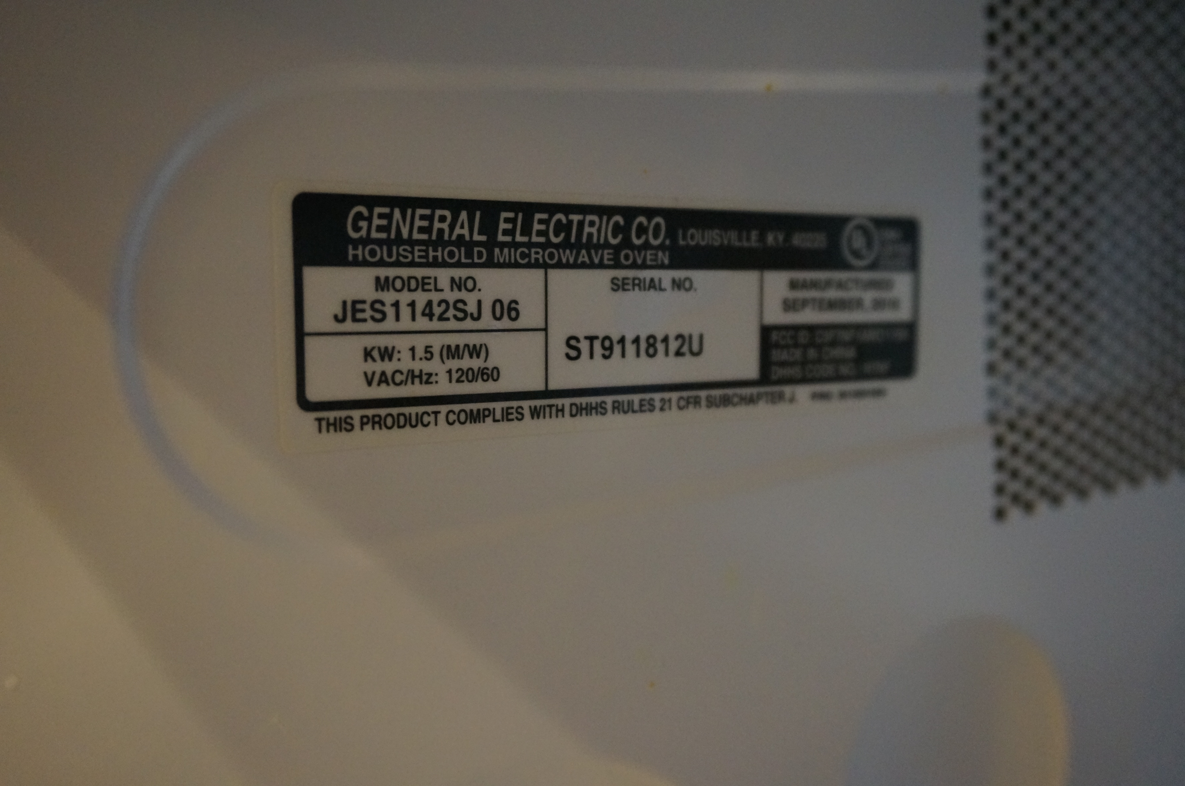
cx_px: 592
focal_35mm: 38
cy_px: 393
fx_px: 1233
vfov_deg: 35.4
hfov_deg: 51.3
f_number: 4.5
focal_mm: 25
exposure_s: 1/50
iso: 3200
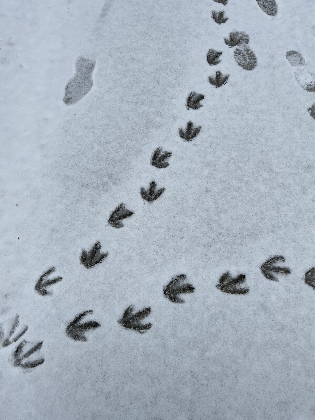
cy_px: 210
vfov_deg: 67.3
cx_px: 158
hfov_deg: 53.1
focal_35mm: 26
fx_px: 315
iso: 50
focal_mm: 5.7
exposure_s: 1/11364
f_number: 1.5
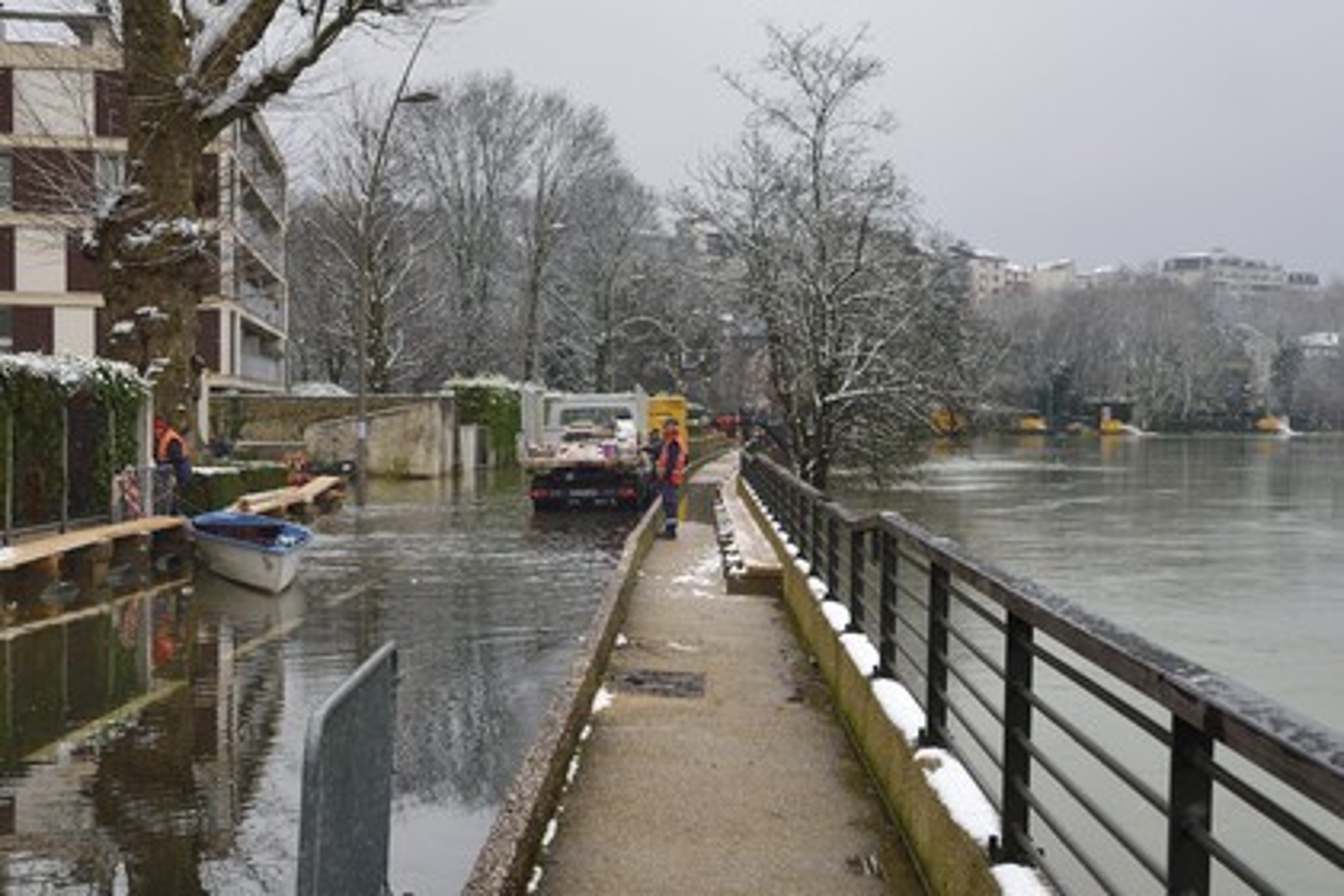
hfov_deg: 41.1
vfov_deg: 28.1
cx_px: 672
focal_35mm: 48
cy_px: 448
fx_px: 1792
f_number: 11
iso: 400
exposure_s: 1/320
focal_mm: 48
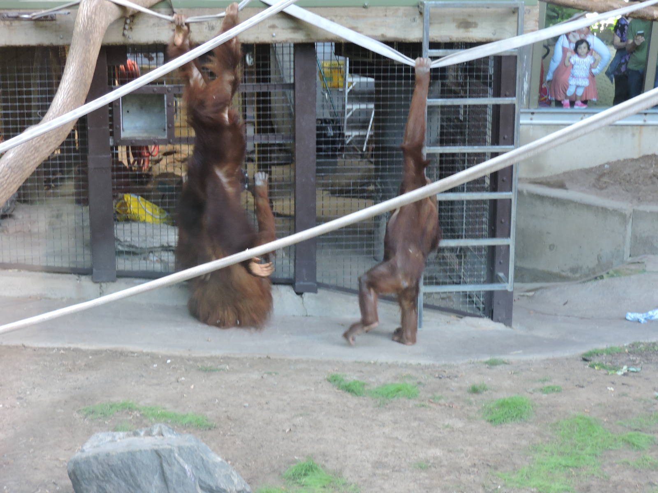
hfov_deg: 26.0
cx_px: 329
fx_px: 1426
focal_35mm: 75
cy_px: 246
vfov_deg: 19.6
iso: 400
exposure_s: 1/25
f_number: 3.9
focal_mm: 13.4
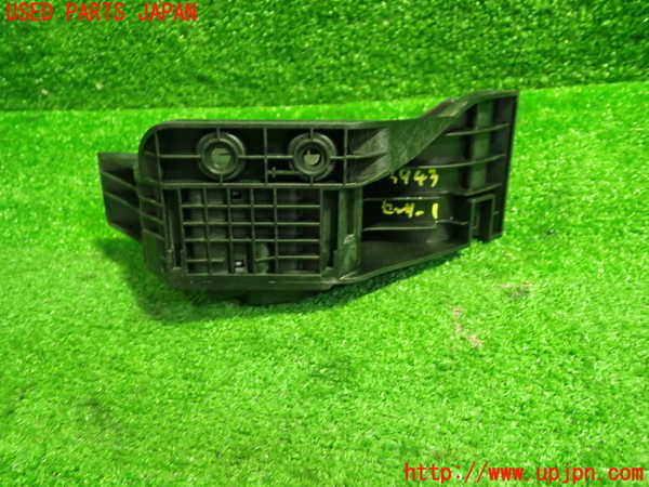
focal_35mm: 30
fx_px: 562
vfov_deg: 46.8
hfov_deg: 60.0
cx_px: 324
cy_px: 244
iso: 640
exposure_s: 1/30
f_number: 2.3
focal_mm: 5.4
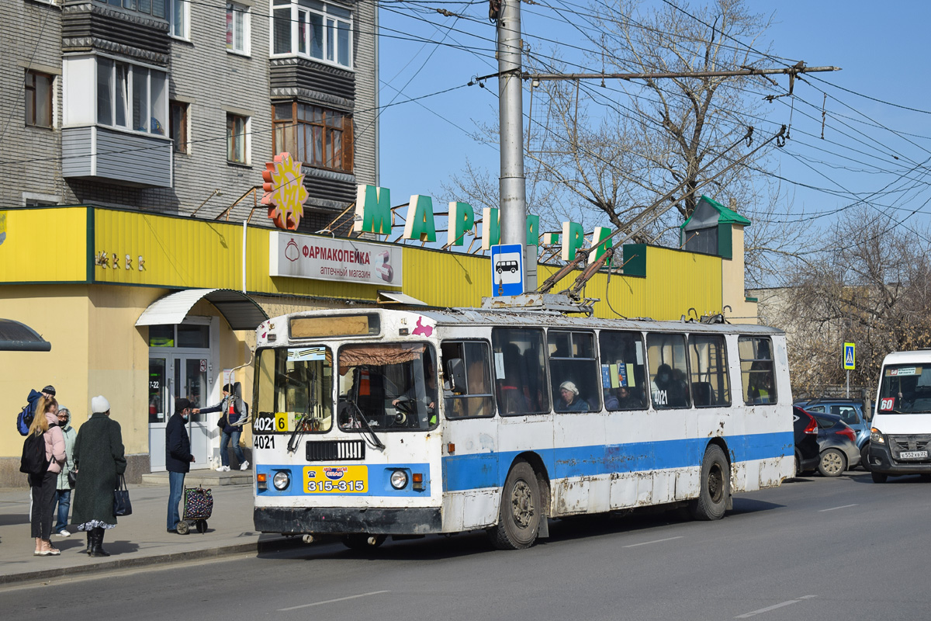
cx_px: 466
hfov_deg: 28.1
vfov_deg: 18.9
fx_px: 1862
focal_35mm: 72
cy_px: 310
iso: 100
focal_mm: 48
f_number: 5.6
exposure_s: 1/800
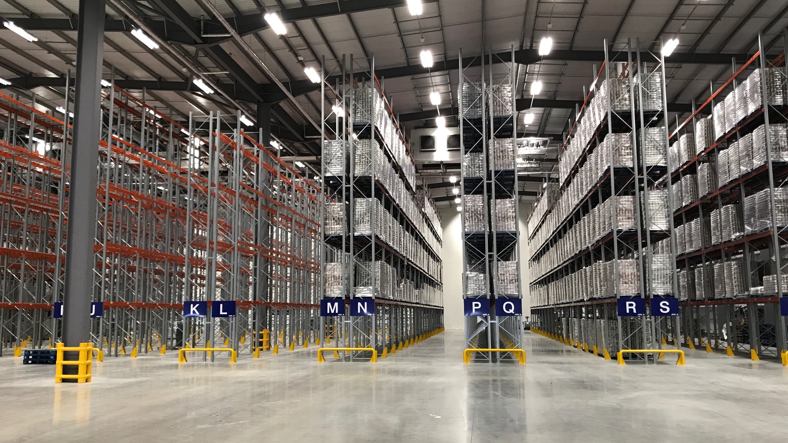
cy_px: 220
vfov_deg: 33.7
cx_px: 370
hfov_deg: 56.6
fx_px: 731
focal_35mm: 35
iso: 40
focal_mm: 3.99
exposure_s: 1/25
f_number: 1.8
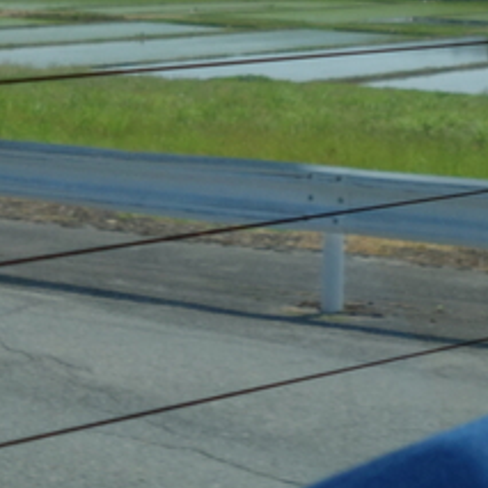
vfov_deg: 12.4
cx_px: 165
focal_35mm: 134
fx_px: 2137
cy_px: -227
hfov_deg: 13.0
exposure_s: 1/800
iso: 125
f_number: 5.6
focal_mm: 10.4
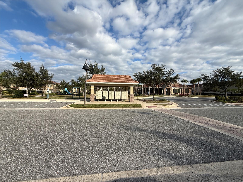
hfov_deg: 102.1
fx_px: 98
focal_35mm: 14
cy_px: 91
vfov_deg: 85.7
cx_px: 122
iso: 50
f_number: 2.2
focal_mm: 2.22
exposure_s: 1/2165
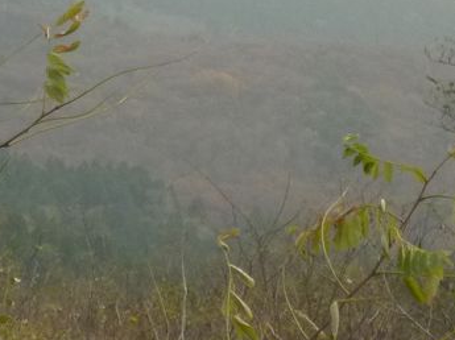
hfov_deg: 9.5
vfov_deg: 7.1
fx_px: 2731
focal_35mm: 208
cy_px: 55
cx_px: 127
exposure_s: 1/500
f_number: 4.4
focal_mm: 10
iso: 250
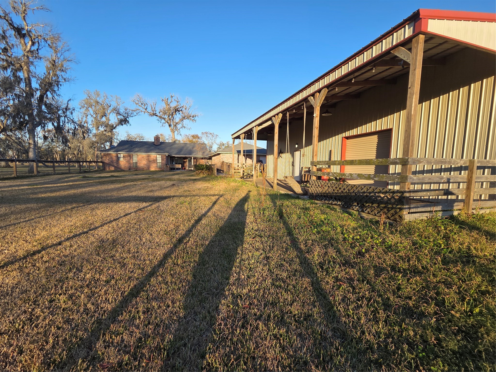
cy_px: 186
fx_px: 186
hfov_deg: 106.2
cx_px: 248
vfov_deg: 89.9
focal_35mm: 13
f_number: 2.2
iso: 50
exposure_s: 1/662
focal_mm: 2.2
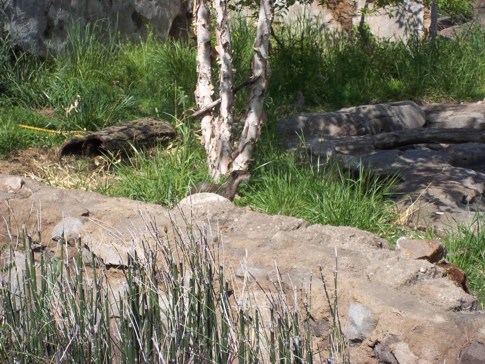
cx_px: 242
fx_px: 1513
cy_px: 182
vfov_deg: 13.7
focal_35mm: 108
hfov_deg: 18.2
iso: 80
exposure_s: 1/320
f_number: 5.6
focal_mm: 19.5
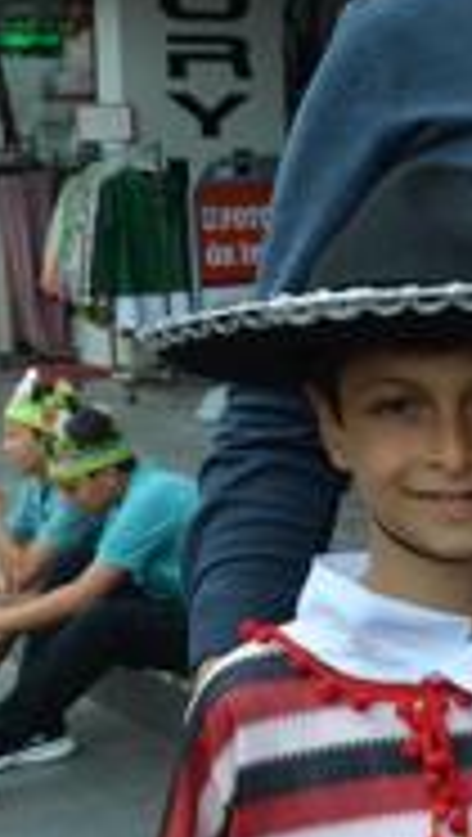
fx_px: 2175
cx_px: 886
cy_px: 302
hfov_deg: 11.4
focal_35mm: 98
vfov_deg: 21.7
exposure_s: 1/200
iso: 160
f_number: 7.1
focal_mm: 22
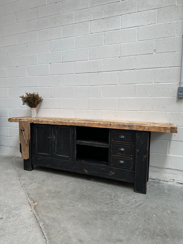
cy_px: 122
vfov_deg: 71.6
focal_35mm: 24
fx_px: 169
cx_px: 92
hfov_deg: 56.8
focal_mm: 6.86
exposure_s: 1/136
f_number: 1.78
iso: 64
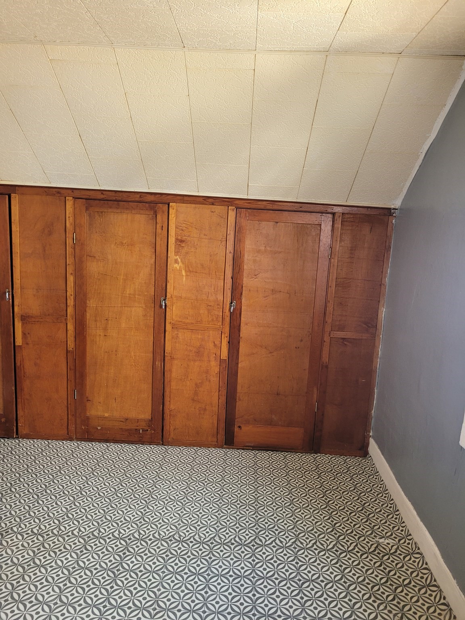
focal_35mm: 26
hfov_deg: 53.1
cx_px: 232
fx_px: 466
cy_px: 310
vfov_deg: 67.3
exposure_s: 1/60
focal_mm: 5.4
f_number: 1.8
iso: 160
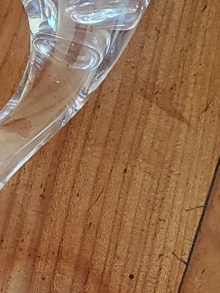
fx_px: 847
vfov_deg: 19.3
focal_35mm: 100
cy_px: 259
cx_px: -39
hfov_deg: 14.4
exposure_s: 1/39
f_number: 2.4
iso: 400
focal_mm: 4.3
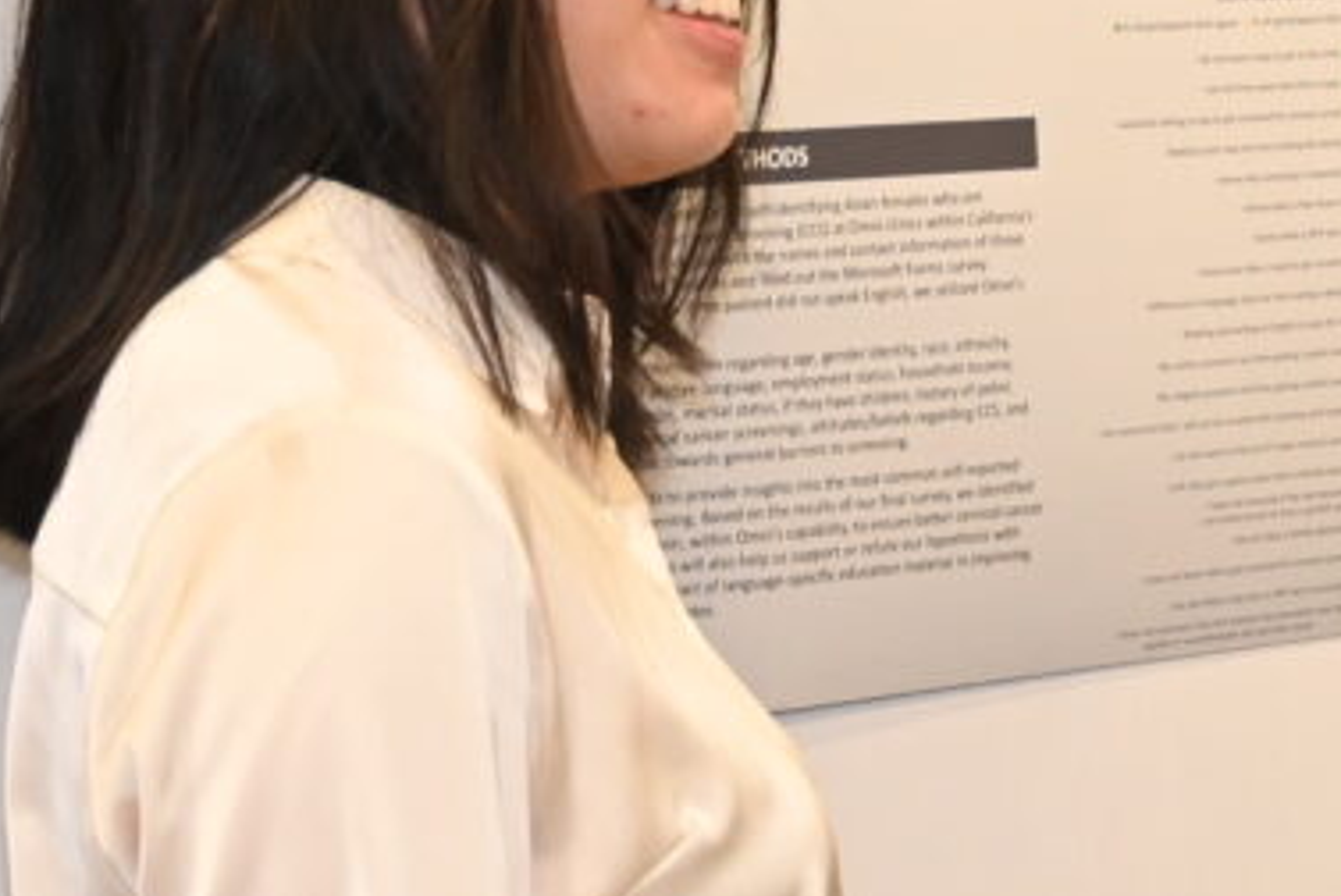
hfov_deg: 11.8
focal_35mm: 171
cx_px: 1469
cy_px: 286
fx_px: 6374
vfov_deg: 8.0
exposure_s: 1/60
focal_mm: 42
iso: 2800
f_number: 5.6
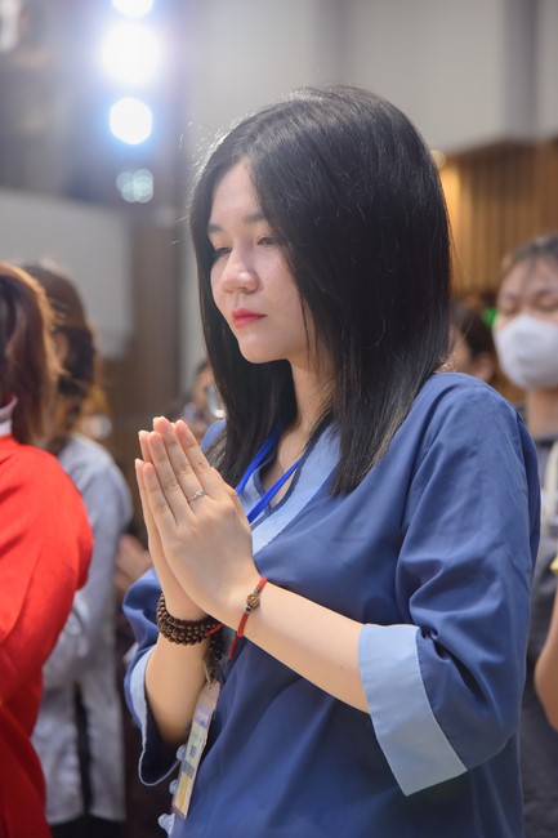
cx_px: 279
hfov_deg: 13.0
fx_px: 2442
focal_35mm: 105
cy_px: 419
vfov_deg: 19.5
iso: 1250
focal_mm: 105
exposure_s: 1/160
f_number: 5
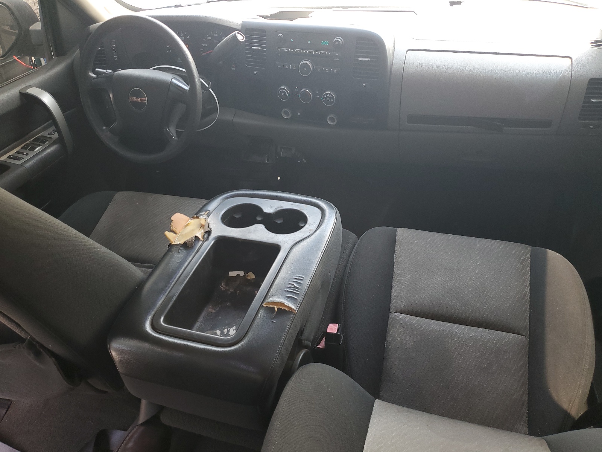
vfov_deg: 53.1
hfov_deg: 67.3
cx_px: 301
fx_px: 452
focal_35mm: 26
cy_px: 226
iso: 73
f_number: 1.5
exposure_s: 1/120
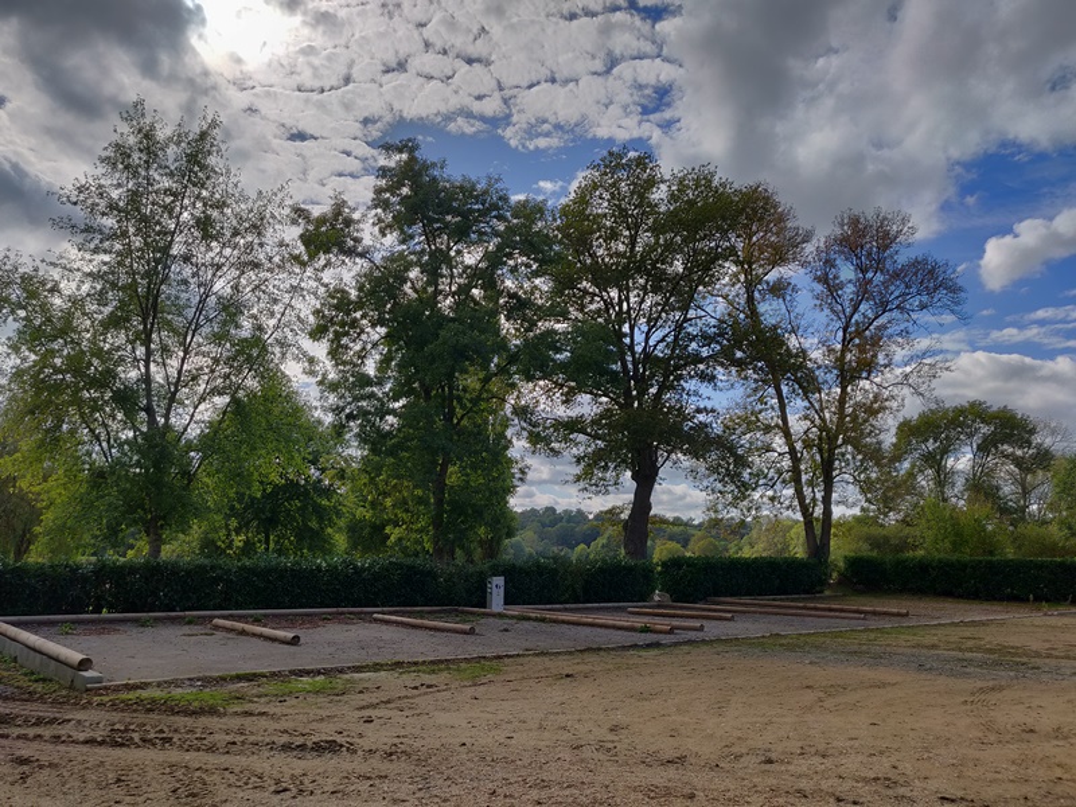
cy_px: 404
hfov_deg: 69.4
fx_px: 777
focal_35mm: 25
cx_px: 538
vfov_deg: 54.9
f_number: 1.7
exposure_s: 1/517
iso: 100
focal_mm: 4.25
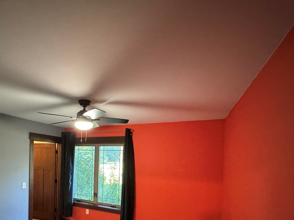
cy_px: 161
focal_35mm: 21
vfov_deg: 60.5
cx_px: 111
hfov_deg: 77.6
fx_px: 178
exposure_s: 1/60
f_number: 2.2
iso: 1000
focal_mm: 2.22
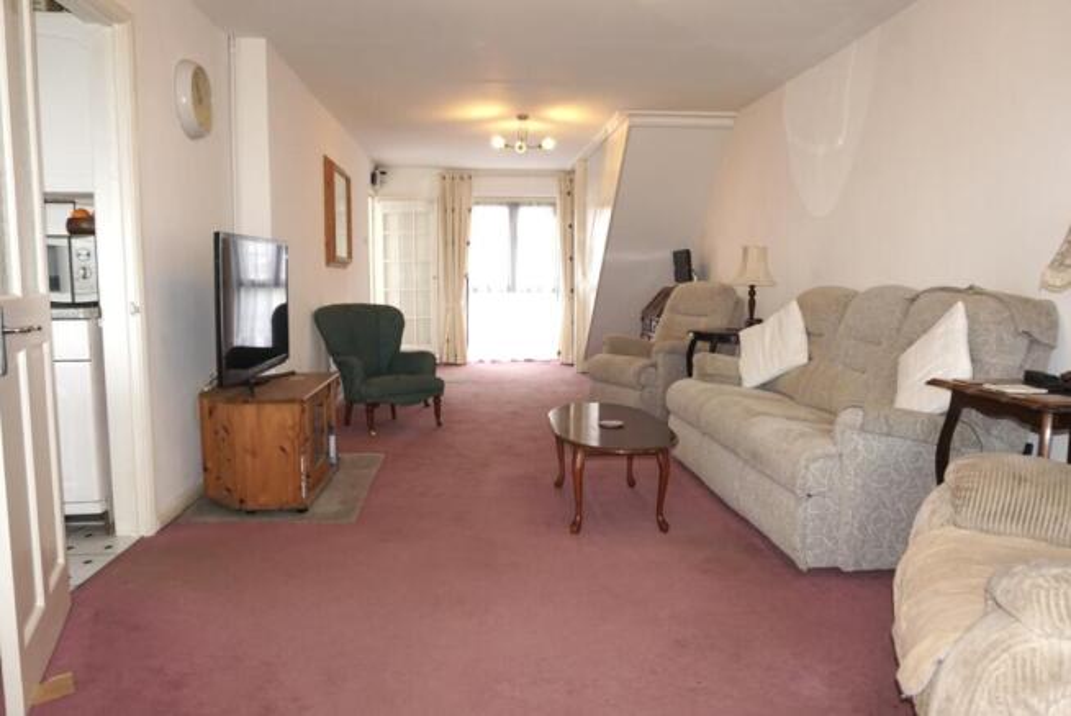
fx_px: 714
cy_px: 358
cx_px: 536
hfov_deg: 73.7
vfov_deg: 53.2
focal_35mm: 24
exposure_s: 1/125
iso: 400
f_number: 4
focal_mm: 16
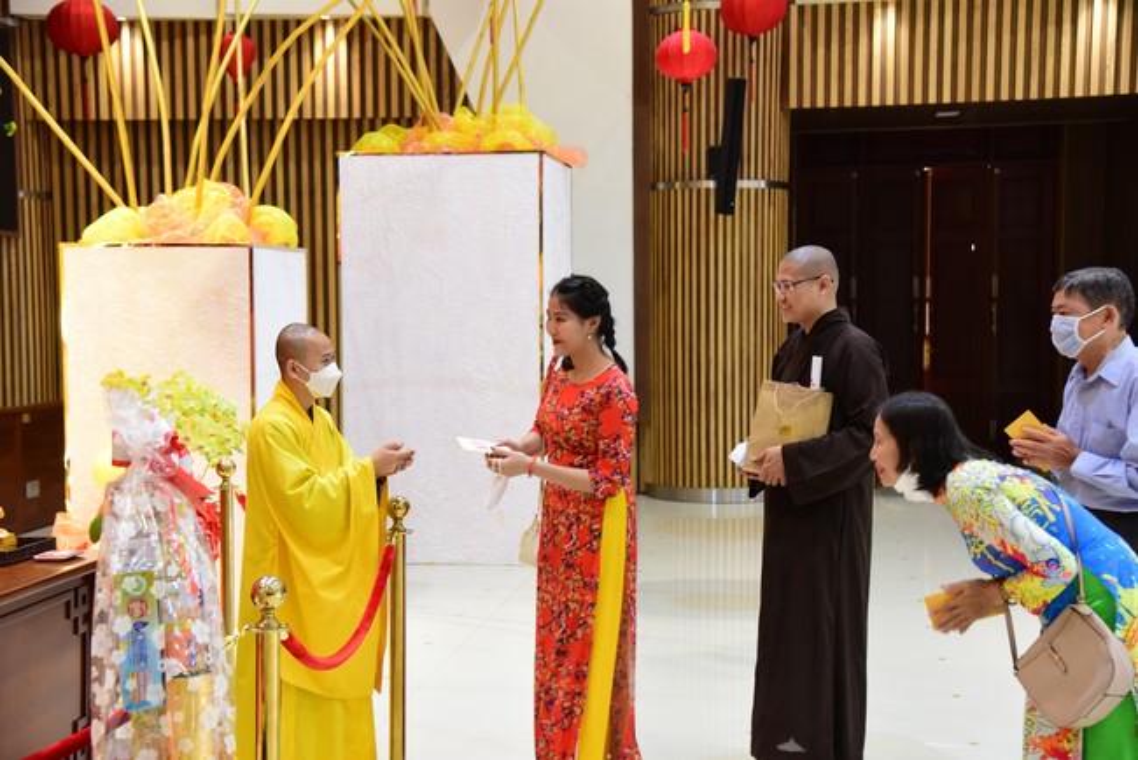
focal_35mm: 55
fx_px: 1739
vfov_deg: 24.6
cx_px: 569
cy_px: 380
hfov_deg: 36.2
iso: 2500
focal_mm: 55
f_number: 4.5
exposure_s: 1/100
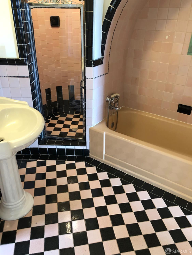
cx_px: 96
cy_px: 128
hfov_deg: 49.7
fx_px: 207
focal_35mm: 28
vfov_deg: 63.4
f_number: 1.8
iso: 80
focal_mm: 4
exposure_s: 1/15
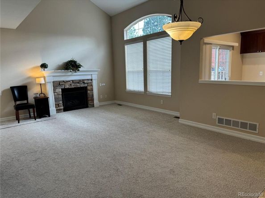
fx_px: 184
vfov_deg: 56.8
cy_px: 99
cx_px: 132
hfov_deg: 71.6
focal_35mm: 24
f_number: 1.78
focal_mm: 6.76
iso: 100
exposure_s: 1/120
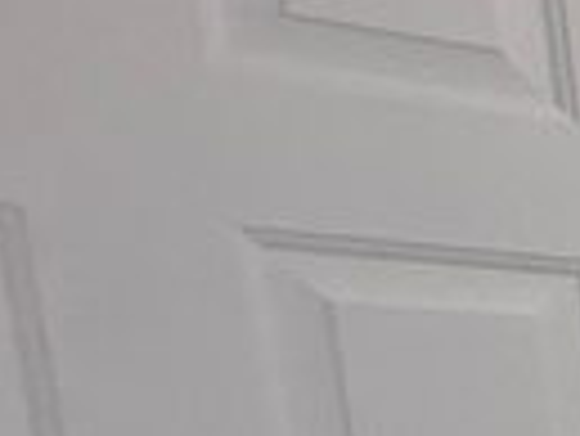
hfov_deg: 9.3
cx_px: 2077
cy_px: 818
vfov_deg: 12.1
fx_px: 1862
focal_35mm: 111
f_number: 2.2
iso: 160
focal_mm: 2.22
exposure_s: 1/120
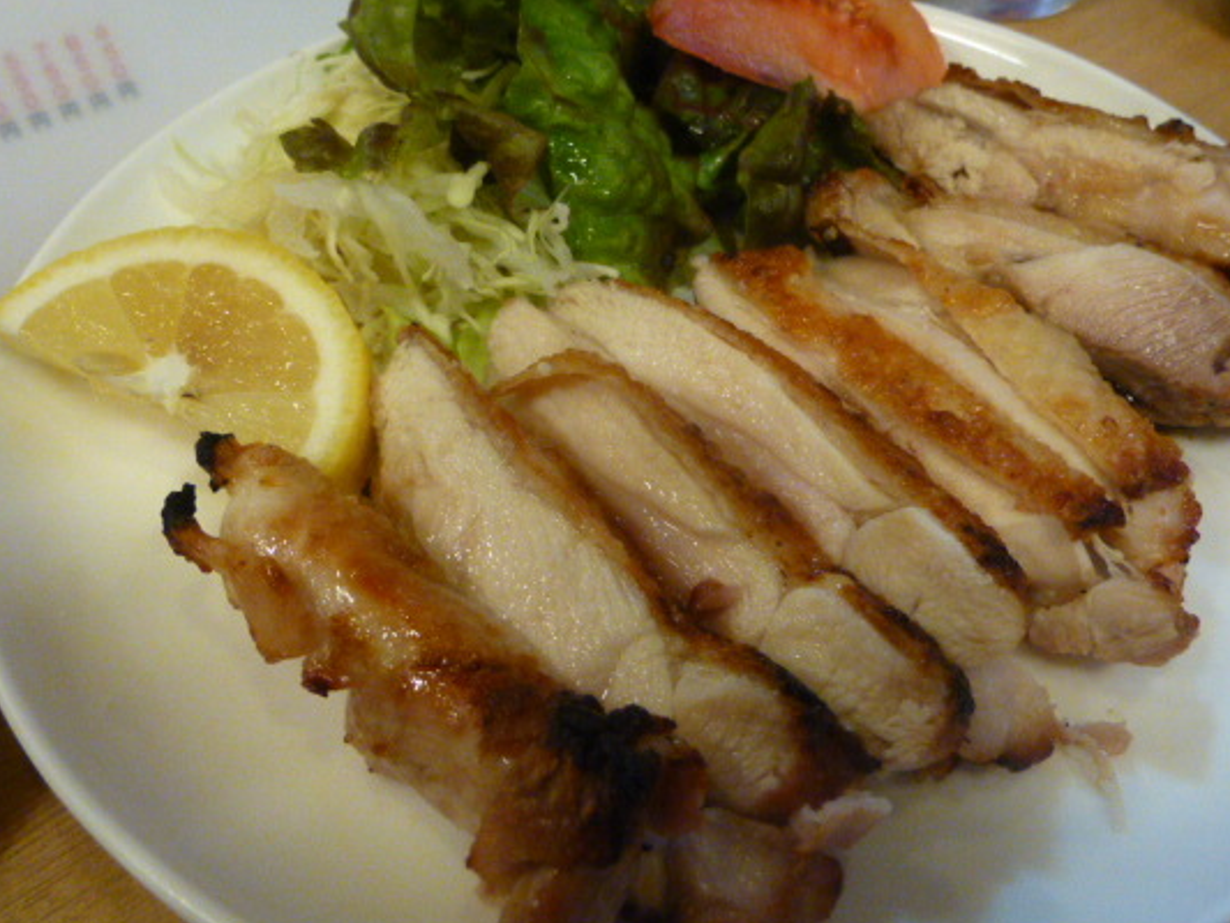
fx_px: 1066
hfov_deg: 59.9
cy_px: 420
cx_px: 644
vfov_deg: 46.8
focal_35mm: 30
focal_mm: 4.5
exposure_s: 1/40
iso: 800
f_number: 3.1
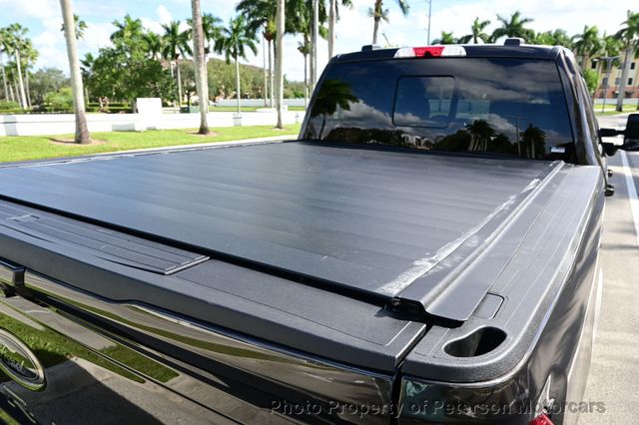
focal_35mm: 24
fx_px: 426
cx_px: 320
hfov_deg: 73.8
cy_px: 212
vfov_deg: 53.1
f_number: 6.3
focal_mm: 16
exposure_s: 1/160
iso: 100
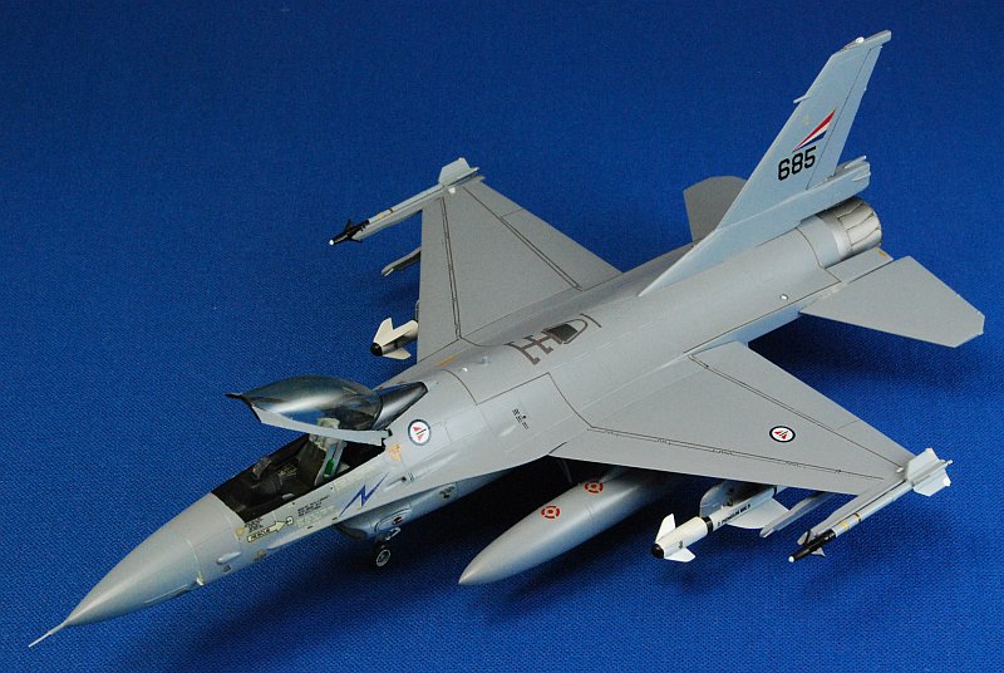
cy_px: 336
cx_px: 502
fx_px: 2095
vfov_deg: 18.2
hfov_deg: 27.0
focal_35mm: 75
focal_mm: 50
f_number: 18
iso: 1600
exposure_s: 1/10
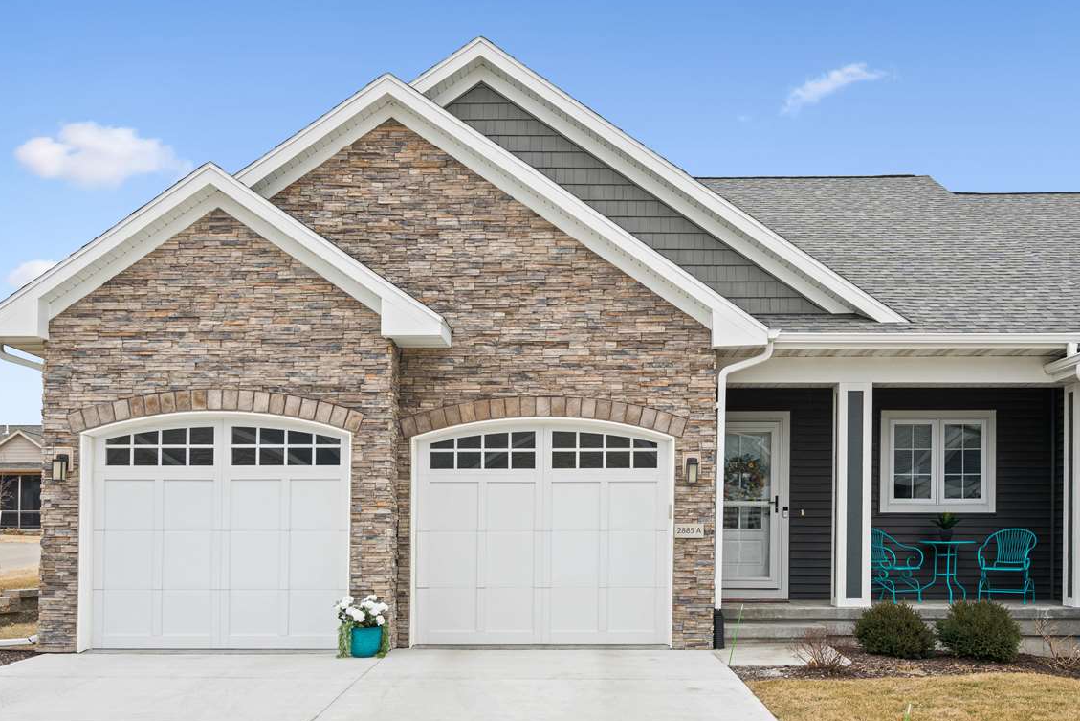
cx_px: 499
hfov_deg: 55.7
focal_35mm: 34
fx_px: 1020
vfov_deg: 38.9
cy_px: 323
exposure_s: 1/60
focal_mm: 30
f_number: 8
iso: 400
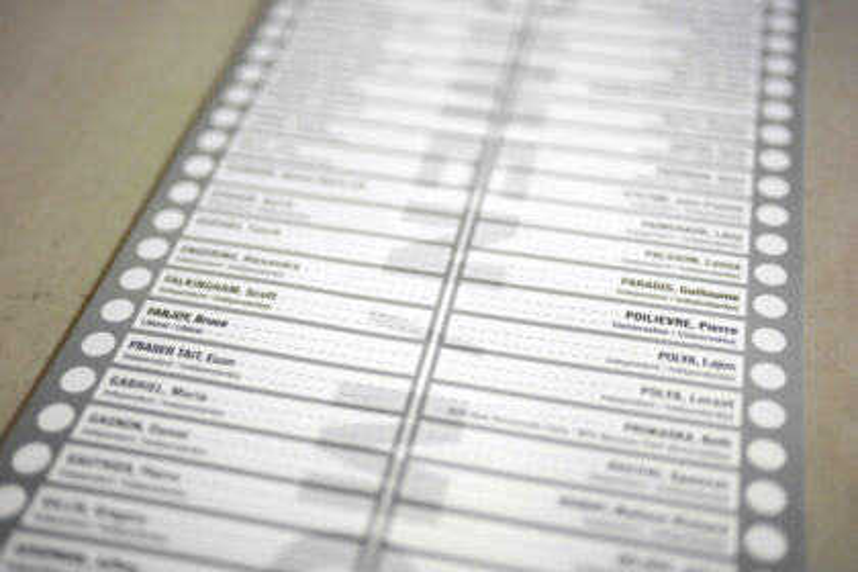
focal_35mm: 50
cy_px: 286
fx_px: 1192
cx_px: 429
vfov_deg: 27.0
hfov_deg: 39.6
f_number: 1.2
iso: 2000
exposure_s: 1/500
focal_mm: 50
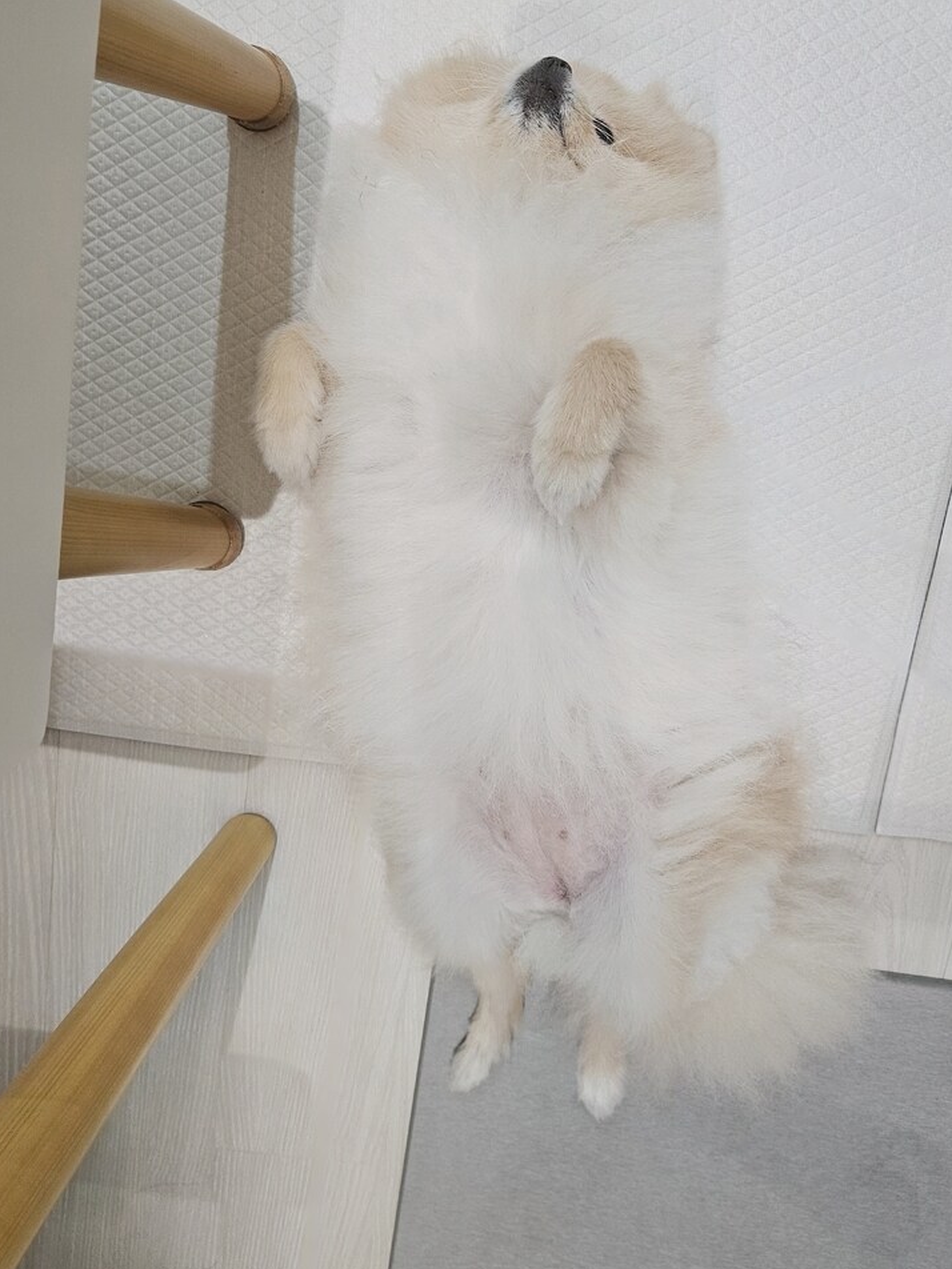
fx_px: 1063
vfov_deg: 61.6
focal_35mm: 29
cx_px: 501
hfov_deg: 48.2
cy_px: 690
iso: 250
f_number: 1.8
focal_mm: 5.4
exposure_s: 1/120
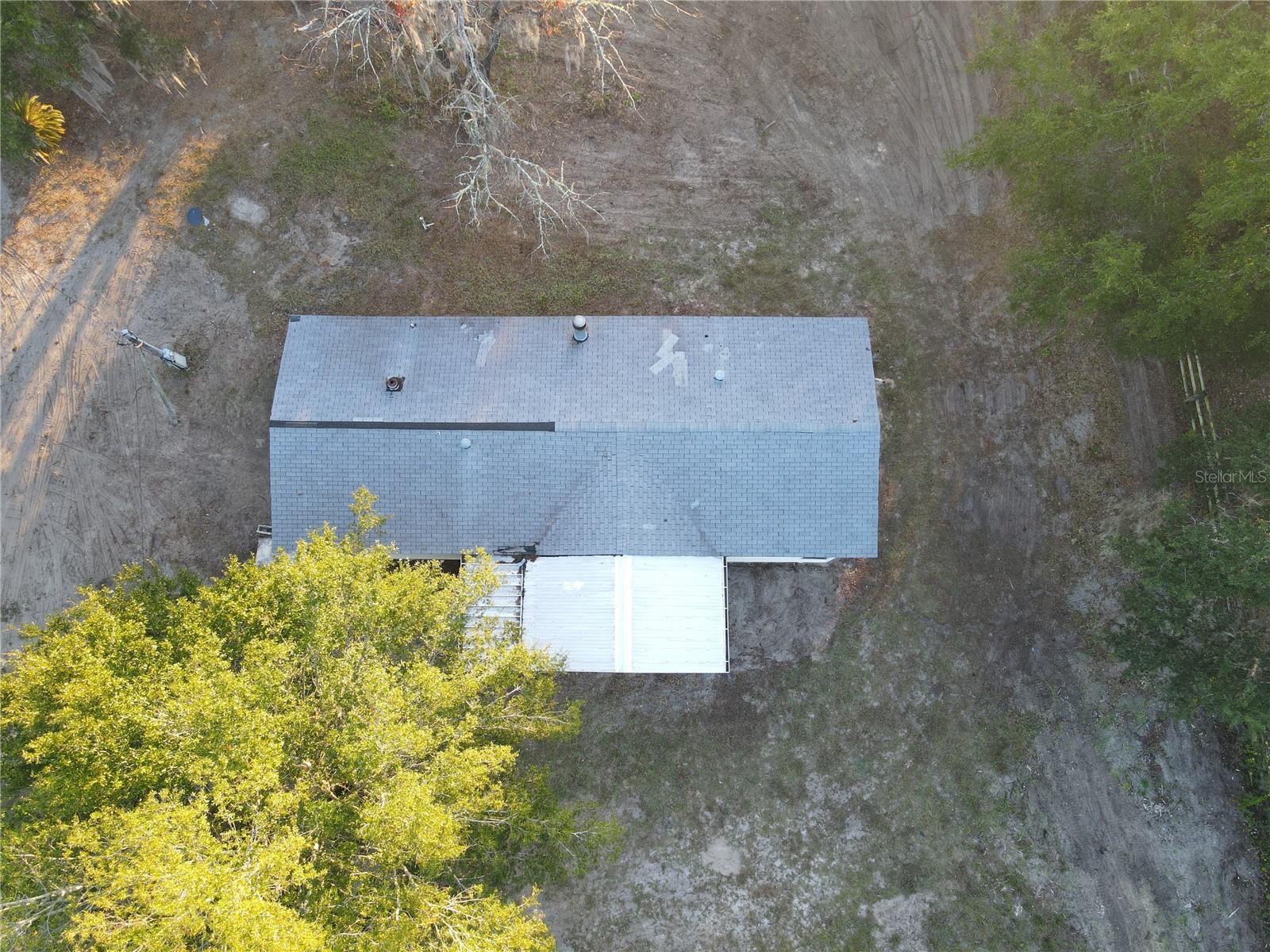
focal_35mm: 24
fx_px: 881
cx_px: 635
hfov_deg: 71.6
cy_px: 476
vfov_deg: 56.8
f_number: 2.8
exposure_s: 1/15
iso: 100
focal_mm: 4.5
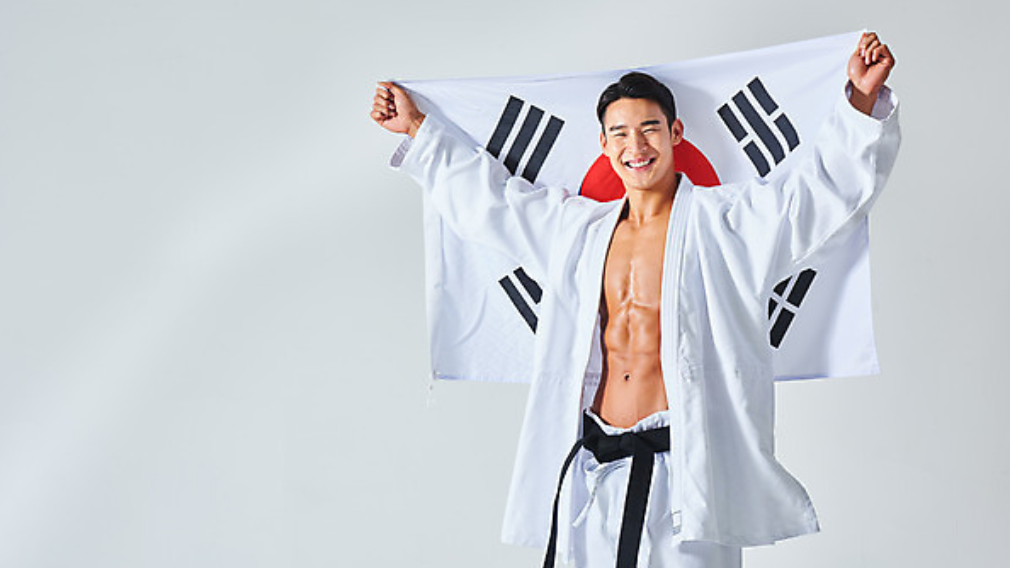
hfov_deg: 19.3
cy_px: 262
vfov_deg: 10.9
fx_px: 2972
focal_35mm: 111
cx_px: 508
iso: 100
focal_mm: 105
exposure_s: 1/125
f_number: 11
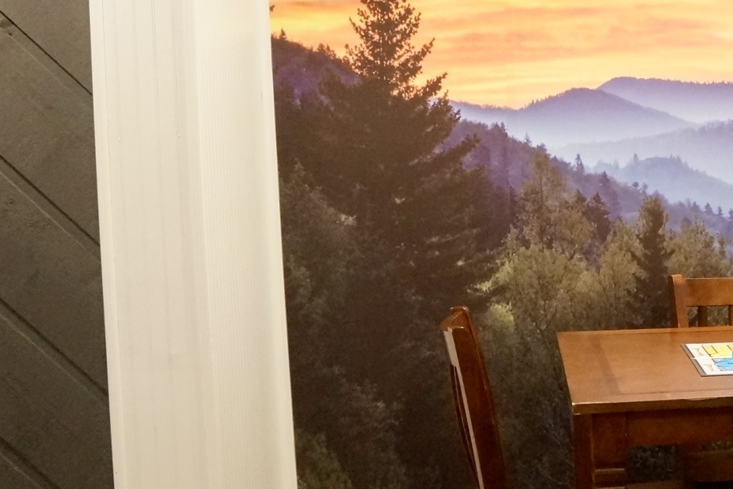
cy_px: 222
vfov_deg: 18.7
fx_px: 1486
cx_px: 777
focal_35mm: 73
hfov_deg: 25.9
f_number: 4
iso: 3200
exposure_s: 1/80
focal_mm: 20
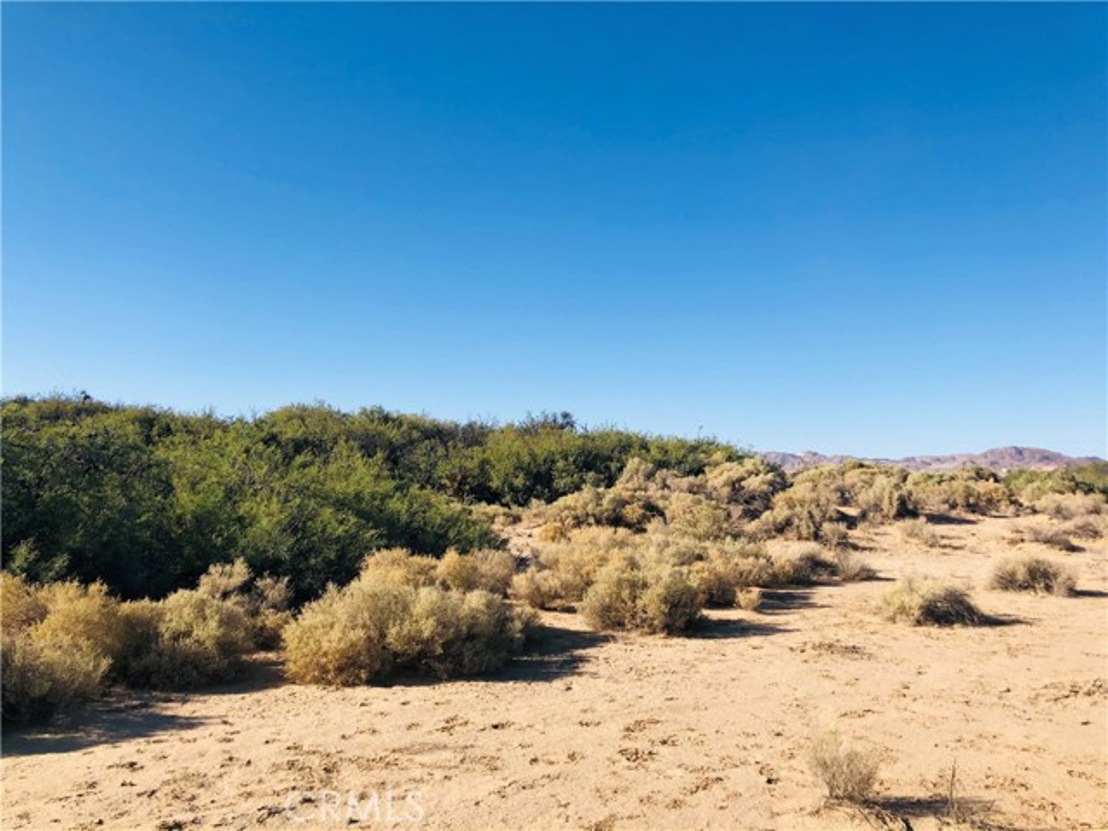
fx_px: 896
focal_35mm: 28
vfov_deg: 49.7
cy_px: 416
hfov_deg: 63.4
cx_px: 554
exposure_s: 1/2183
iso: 20
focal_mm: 4
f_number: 1.8
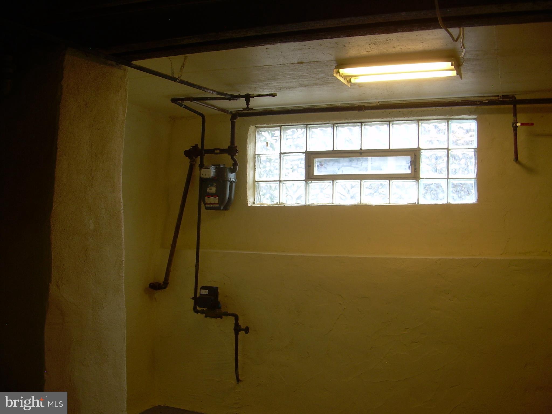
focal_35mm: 38
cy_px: 207
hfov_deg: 49.0
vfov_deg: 37.7
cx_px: 276
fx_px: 606
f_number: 2.8
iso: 50
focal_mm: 6.3
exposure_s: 1/46.2
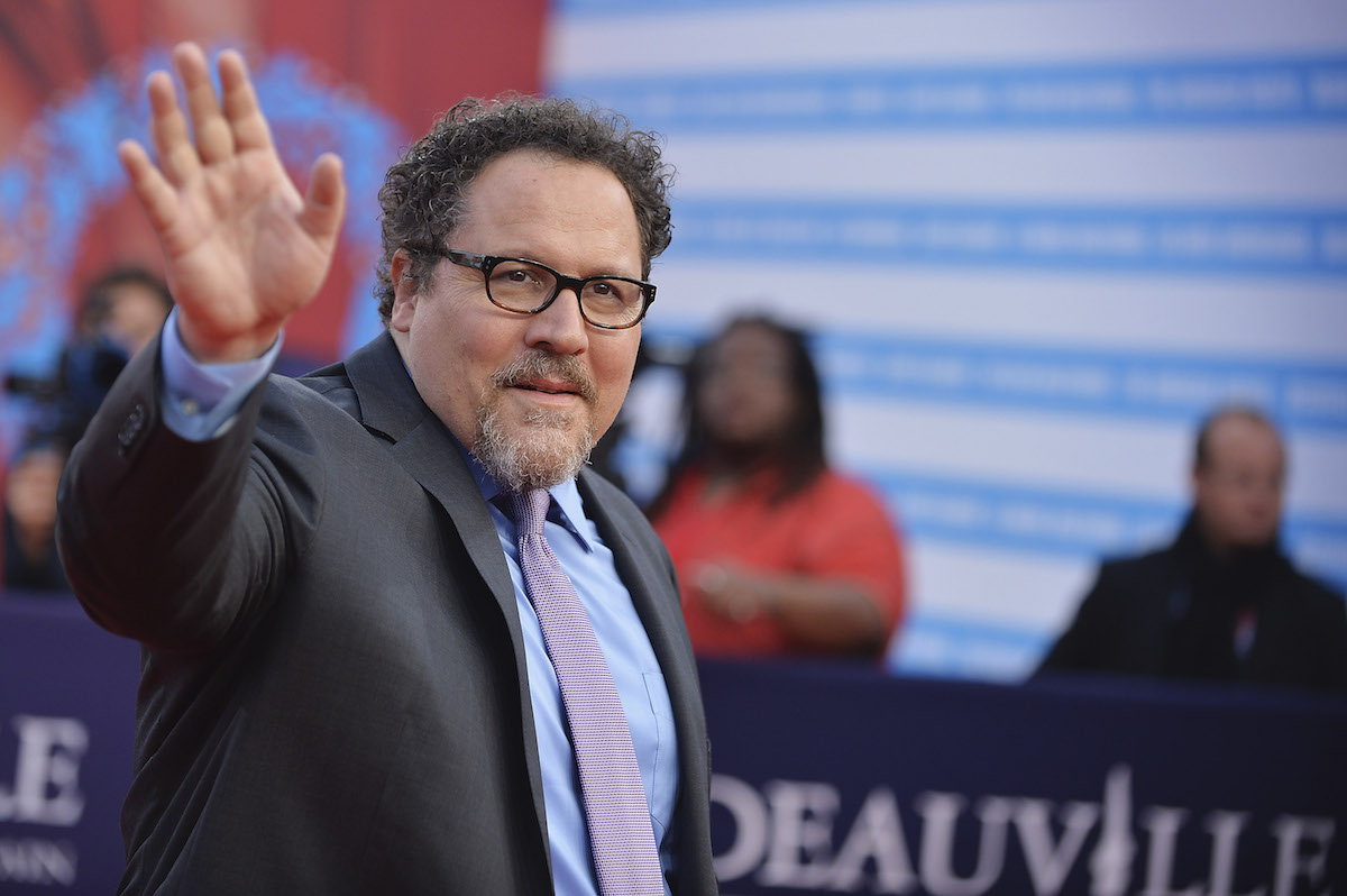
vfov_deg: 11.8
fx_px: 4337
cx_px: 674
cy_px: 448
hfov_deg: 17.7
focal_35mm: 116
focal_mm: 116
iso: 500
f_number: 2.8
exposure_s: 1/500
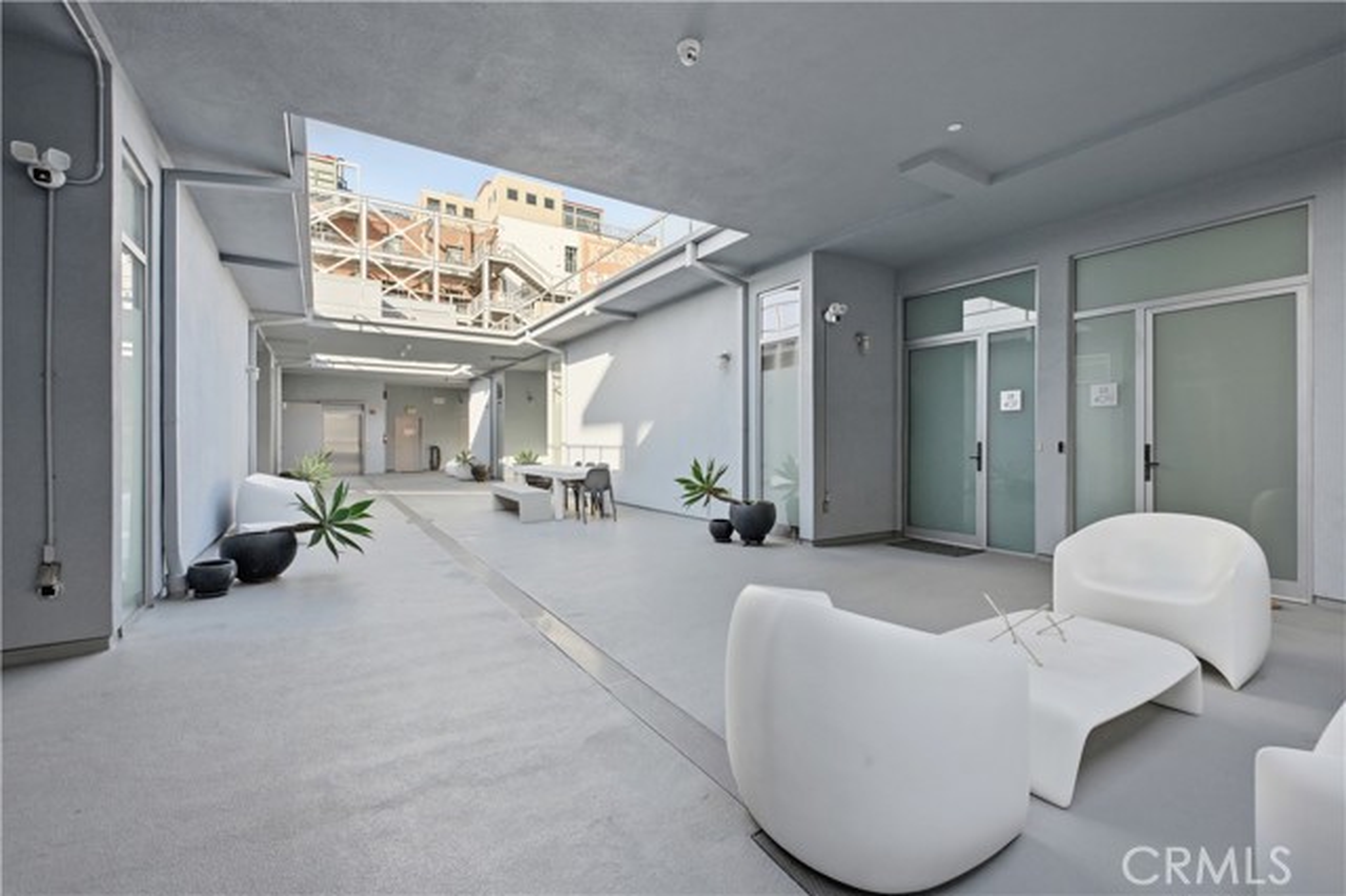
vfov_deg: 77.3
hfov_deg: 100.4
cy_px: 448
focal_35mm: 15
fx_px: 561
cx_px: 673
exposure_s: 1/10000
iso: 2500
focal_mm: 15
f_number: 9
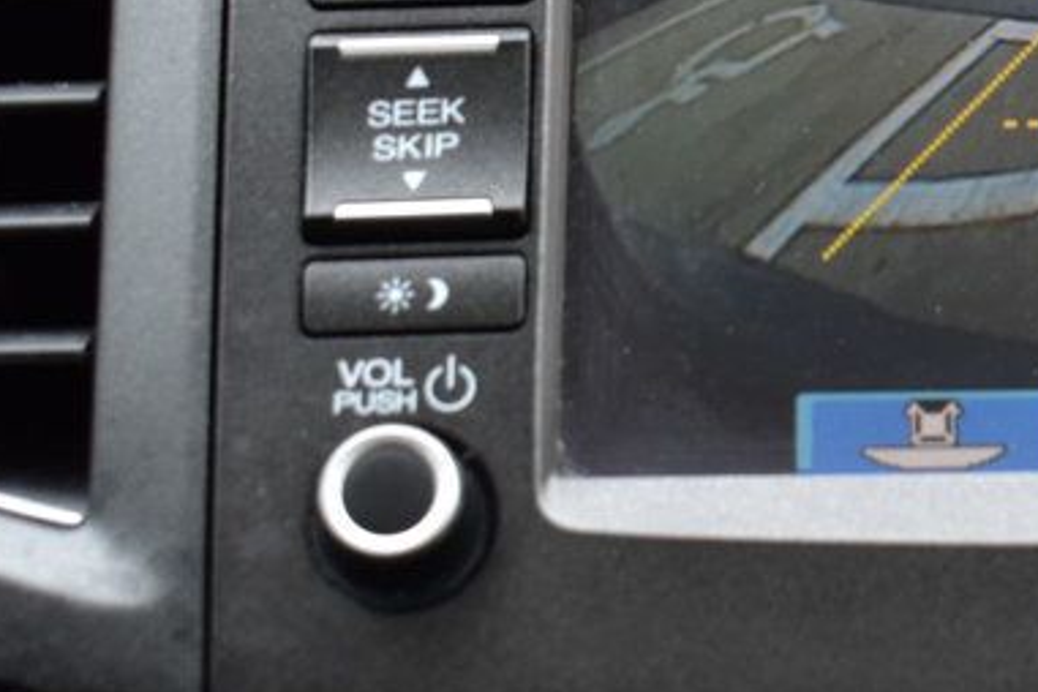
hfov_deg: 16.2
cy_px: 131
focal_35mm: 121
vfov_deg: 11.3
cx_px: 1291
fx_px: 3489
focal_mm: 30
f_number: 8
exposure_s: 1/60
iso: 400
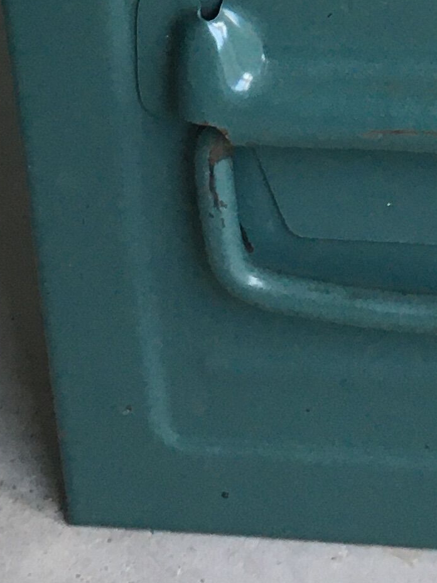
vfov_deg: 14.2
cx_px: 488
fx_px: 2121
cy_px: -387
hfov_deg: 11.6
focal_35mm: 126
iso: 80
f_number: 2.2
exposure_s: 1/33
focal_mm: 4.15
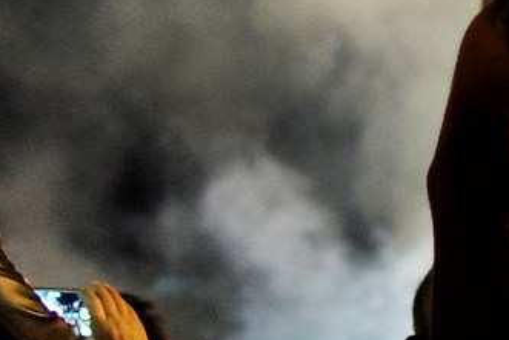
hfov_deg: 5.4
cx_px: 737
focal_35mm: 381
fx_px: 5384
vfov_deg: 3.6
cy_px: 40
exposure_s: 1/60
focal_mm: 35
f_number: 1.8
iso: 1000
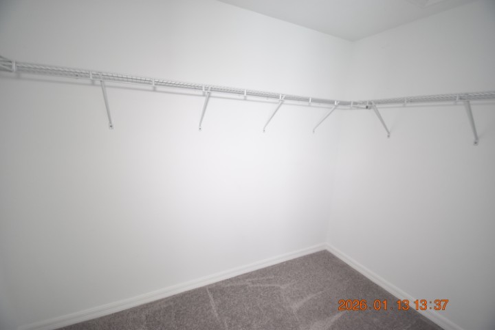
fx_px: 206
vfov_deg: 77.3
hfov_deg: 100.4
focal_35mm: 15
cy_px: 165
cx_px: 248
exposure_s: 1/20
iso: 800
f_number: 3.5
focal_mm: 10
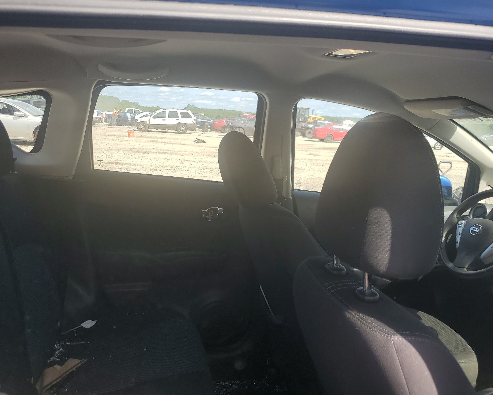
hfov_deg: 62.2
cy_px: 196
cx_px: 246
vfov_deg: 51.5
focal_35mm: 28
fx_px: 409
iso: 50
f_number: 1.5
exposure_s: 1/1250
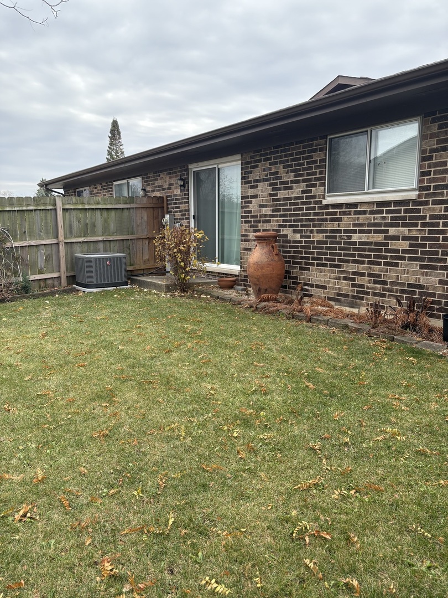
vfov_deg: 67.3
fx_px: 449
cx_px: 224
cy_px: 299
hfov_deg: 53.1
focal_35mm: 26
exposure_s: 1/468
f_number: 1.6
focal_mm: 5.96
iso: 64
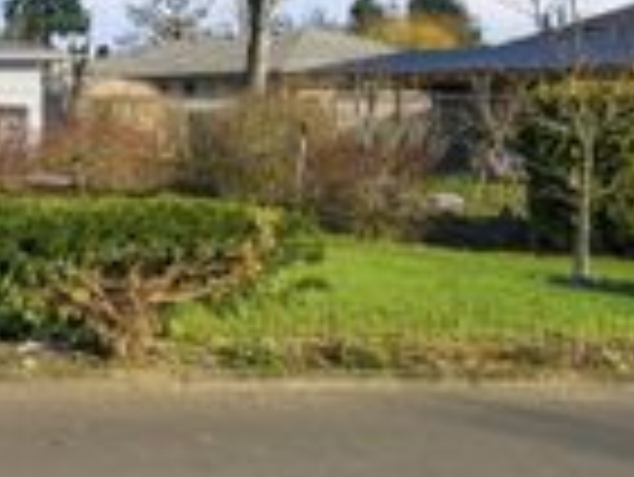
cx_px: -391
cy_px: 115
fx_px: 935
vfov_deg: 28.2
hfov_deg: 24.9
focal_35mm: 51
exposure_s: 1/3200
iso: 250
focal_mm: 10
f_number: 8
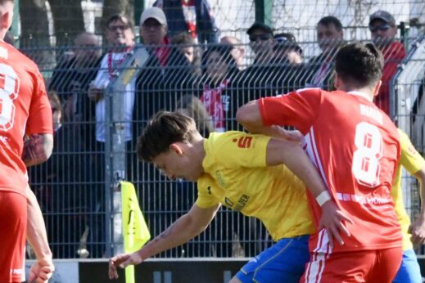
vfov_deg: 2.4
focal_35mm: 572
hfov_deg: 3.6
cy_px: 227
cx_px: 79
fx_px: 6752
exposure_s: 1/1600
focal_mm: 290
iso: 8000
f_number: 20
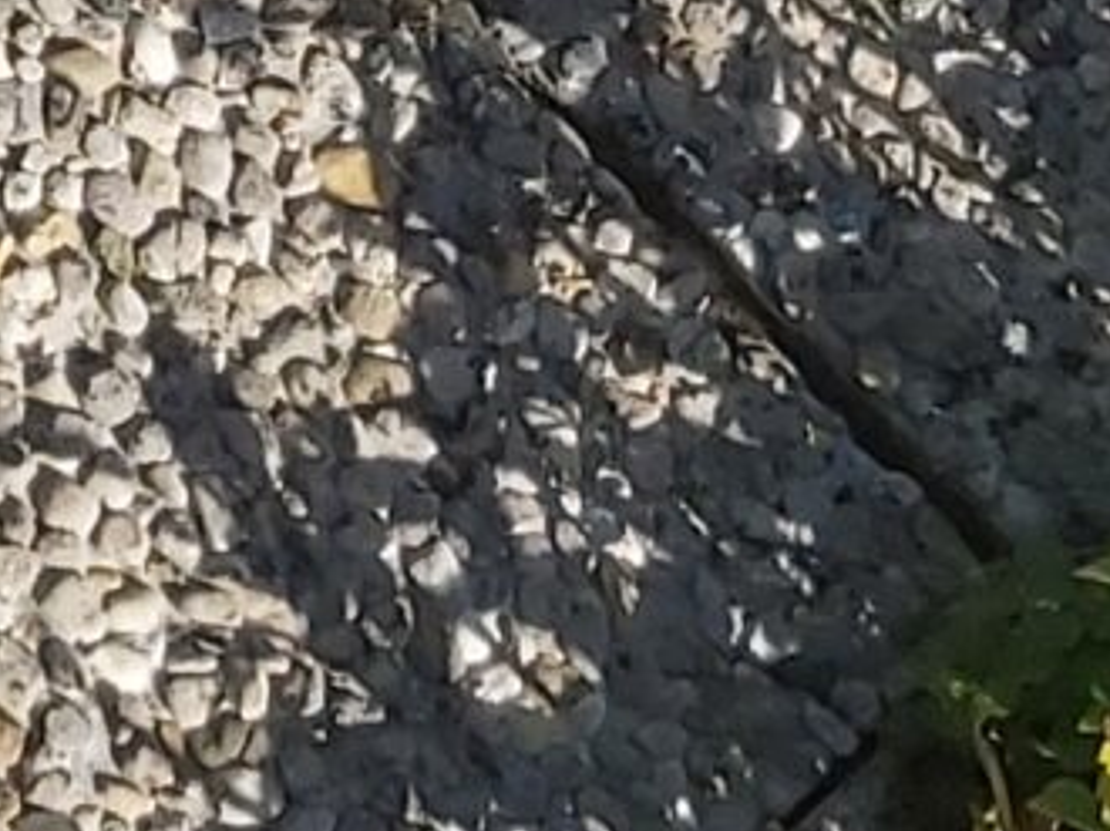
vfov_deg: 7.1
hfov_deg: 9.4
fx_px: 6473
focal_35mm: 202
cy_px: -784
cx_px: -821
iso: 64
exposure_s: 1/1988
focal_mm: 3.92
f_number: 1.7
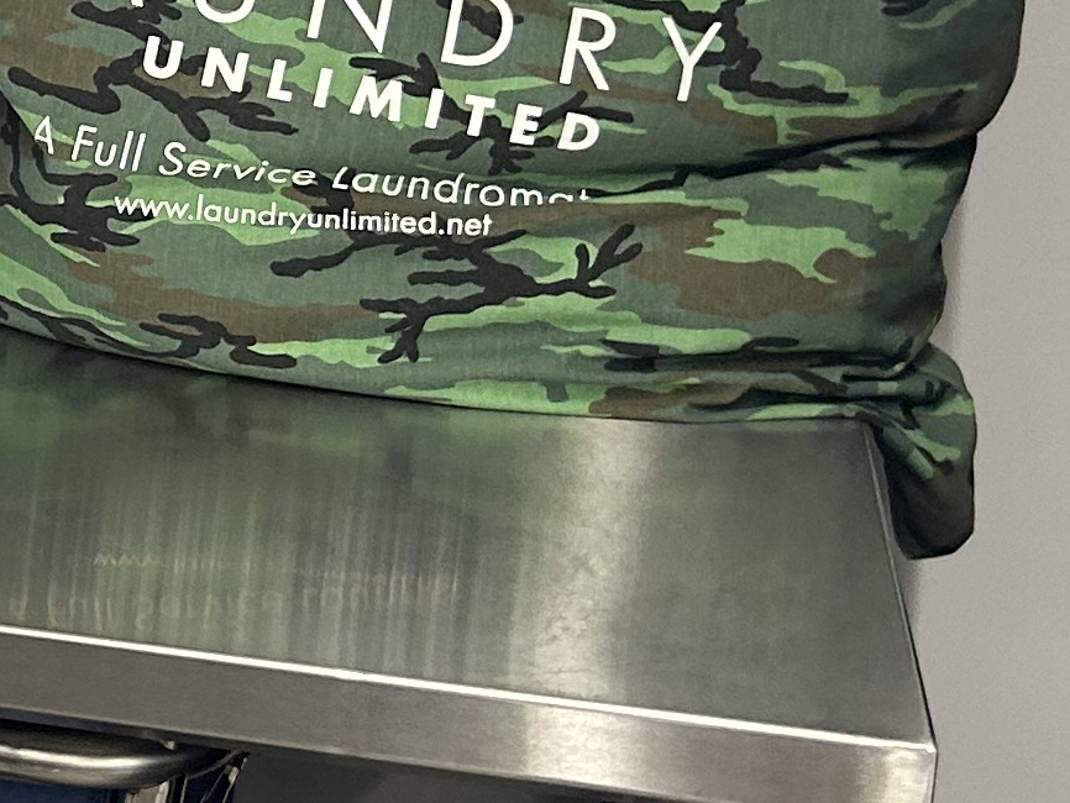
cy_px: 78
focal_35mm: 121
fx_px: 3741
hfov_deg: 14.7
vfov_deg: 12.2
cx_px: -718
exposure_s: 1/91
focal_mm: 5.7
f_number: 1.5
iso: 80
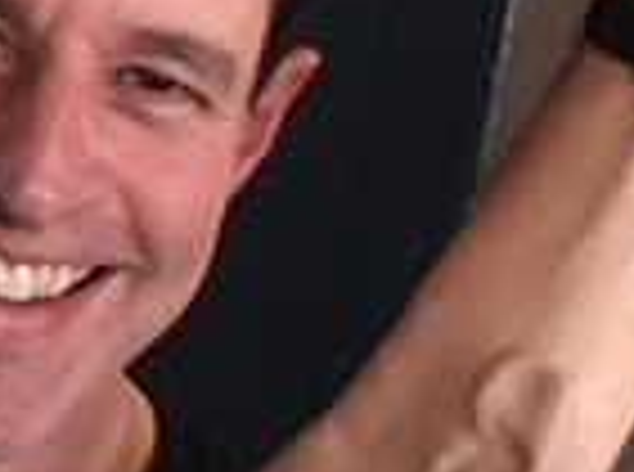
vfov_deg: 11.1
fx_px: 2411
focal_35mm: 132
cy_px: 373
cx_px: -243
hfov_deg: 14.2
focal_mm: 4.15
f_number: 2.2
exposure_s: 1/17
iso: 500
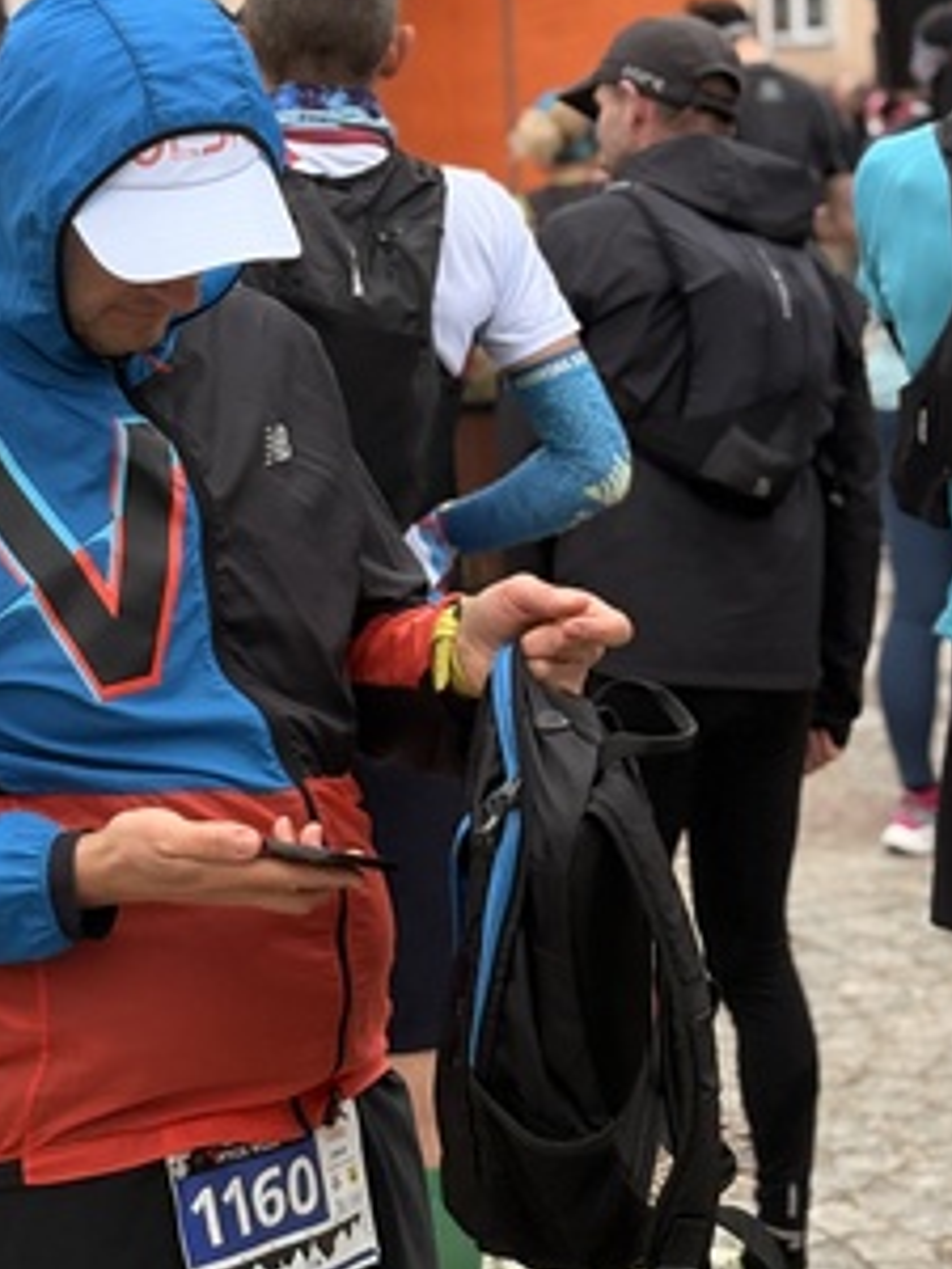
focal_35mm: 111
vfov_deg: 17.6
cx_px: -8
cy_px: 338
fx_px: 4070
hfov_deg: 13.2
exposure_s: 1/478
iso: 50
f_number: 1.6
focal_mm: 5.96
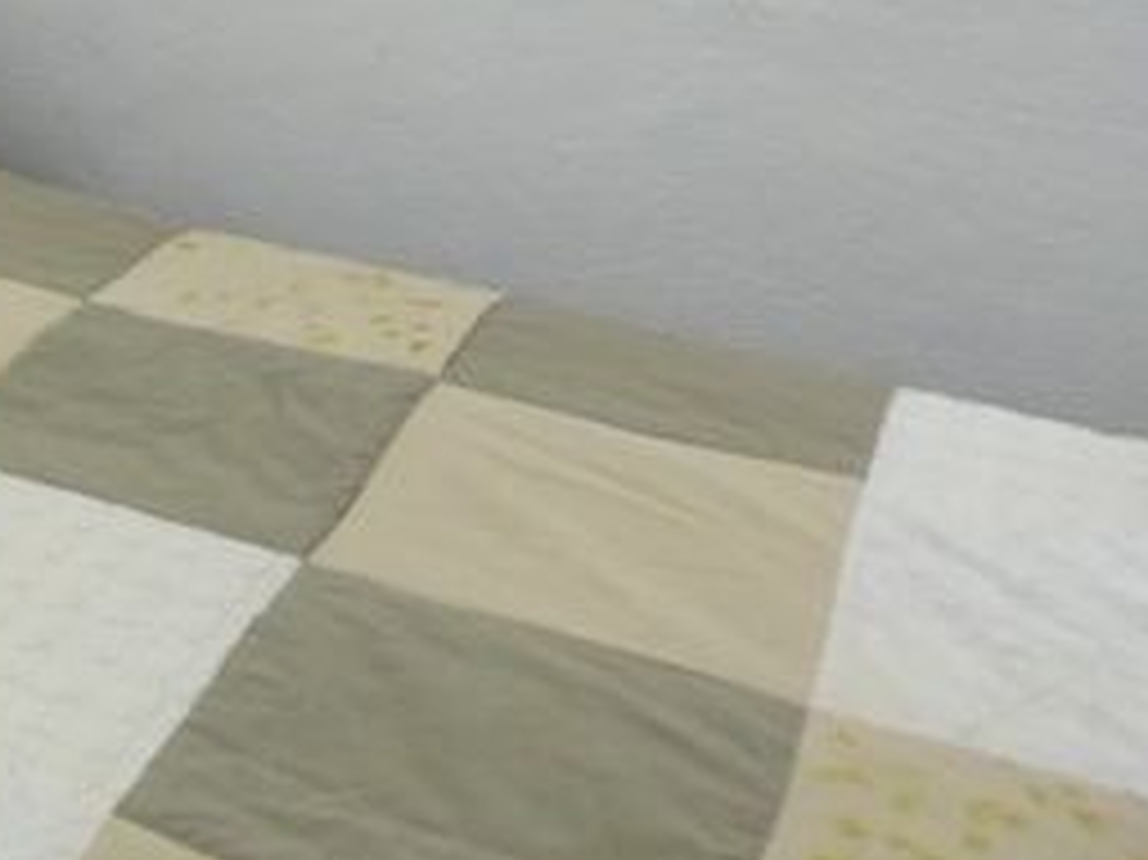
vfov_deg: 19.4
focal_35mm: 69
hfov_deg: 25.9
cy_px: -297
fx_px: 2287
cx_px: -133
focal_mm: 4.3
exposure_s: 1/20
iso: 800
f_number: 3.3
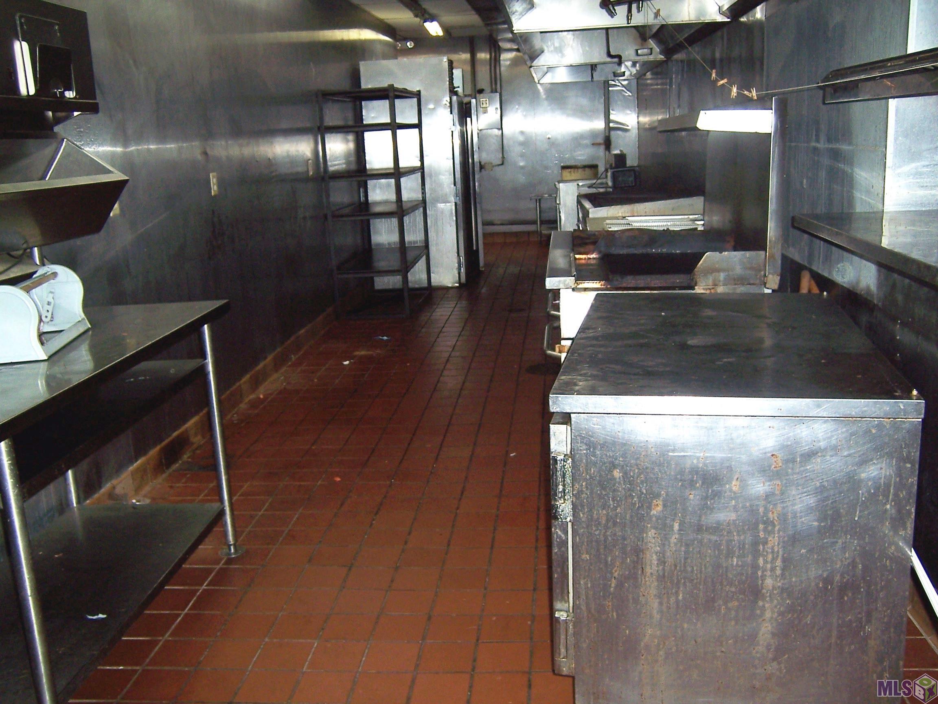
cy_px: 352
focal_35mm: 33
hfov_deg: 55.4
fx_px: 894
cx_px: 469
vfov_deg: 42.9
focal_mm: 5.5
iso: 80
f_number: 2.8
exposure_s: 1/60
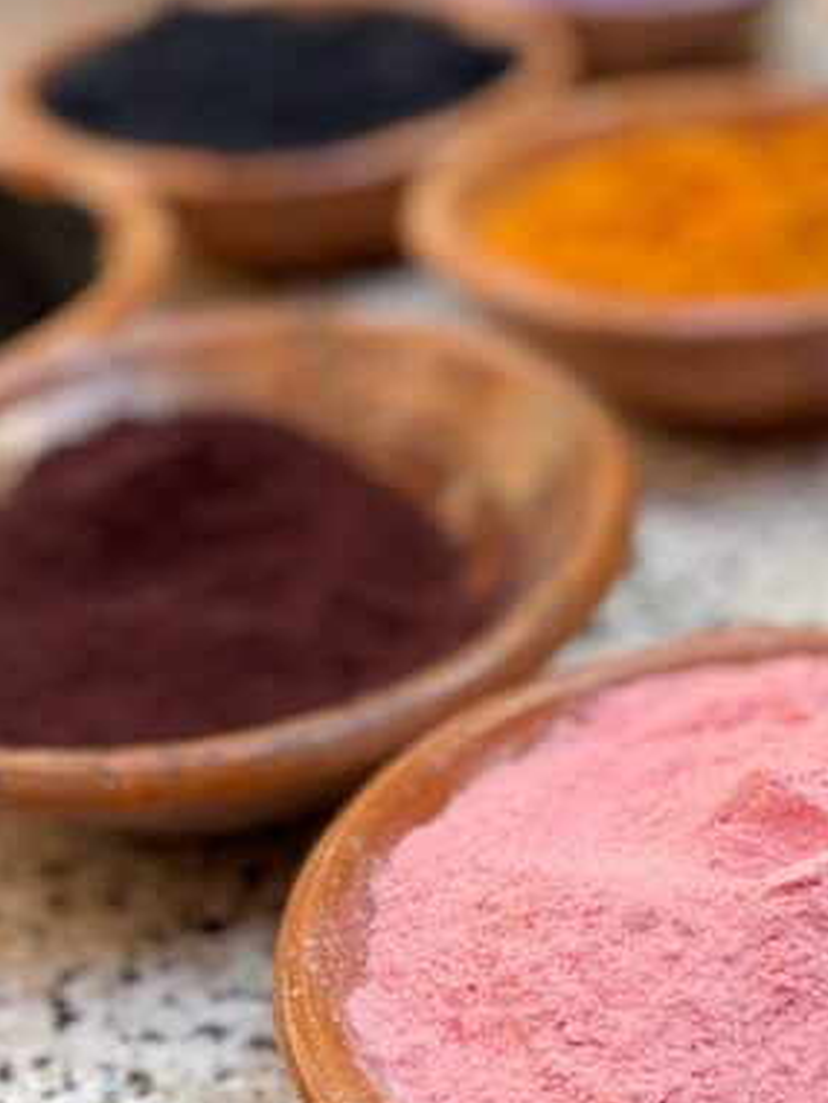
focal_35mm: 70
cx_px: 877
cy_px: 464
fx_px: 2232
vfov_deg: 27.7
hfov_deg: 20.2
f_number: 1.6
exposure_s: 1/428
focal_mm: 4.2
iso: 50
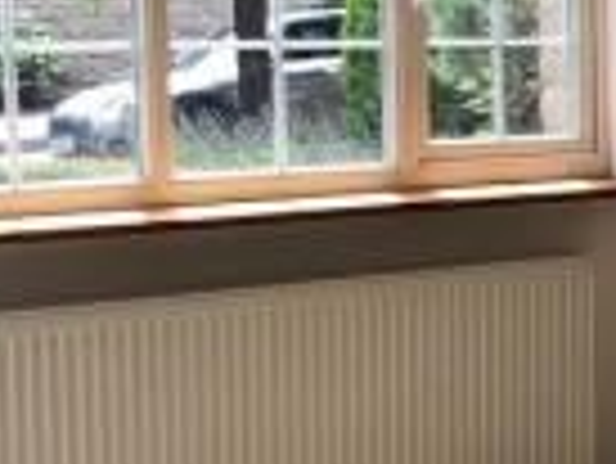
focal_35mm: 119
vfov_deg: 12.5
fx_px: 2119
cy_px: 259
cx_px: 1009
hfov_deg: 15.0
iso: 20
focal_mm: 4
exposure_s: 1/177
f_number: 1.8
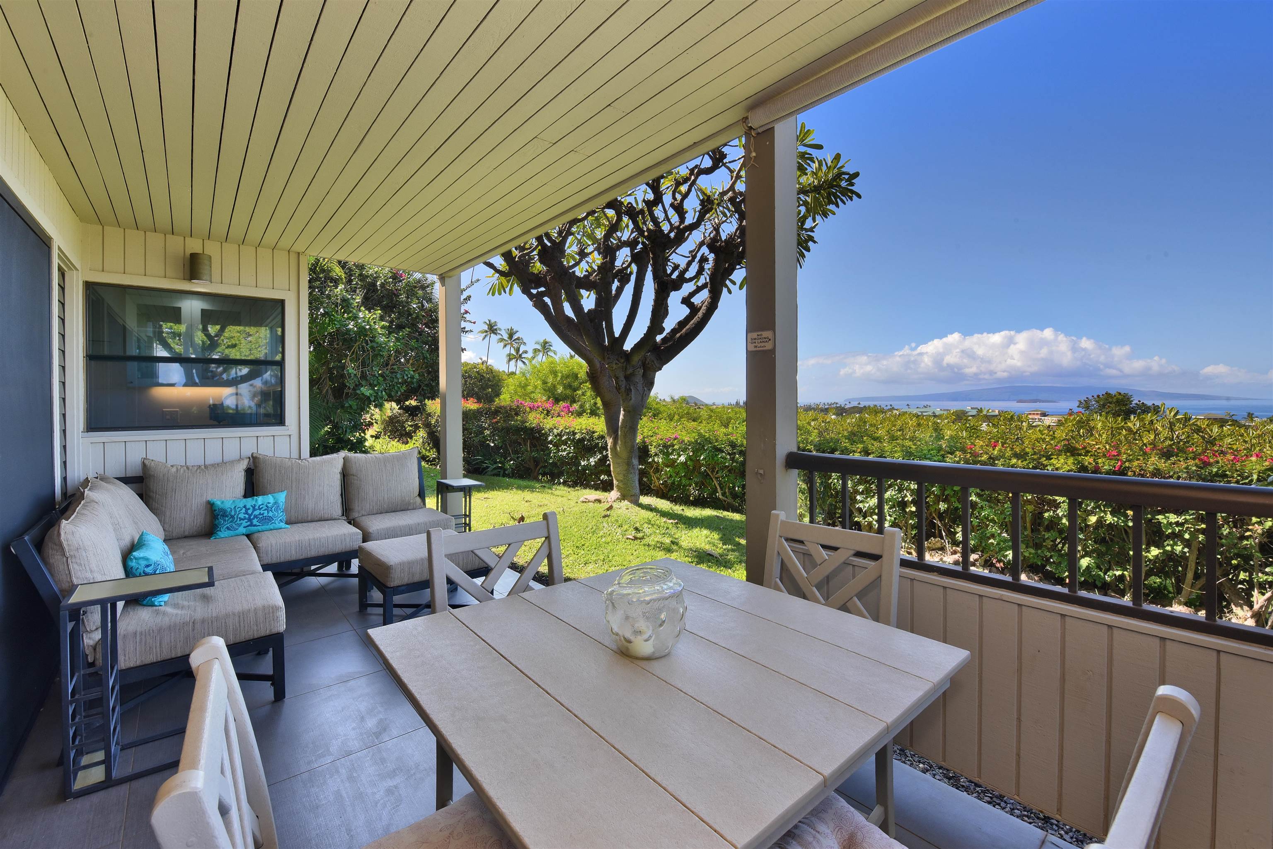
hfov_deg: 104.2
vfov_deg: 81.2
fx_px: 495
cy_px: 424
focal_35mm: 14
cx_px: 636
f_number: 6.3
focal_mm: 14
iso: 100
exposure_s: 1/160
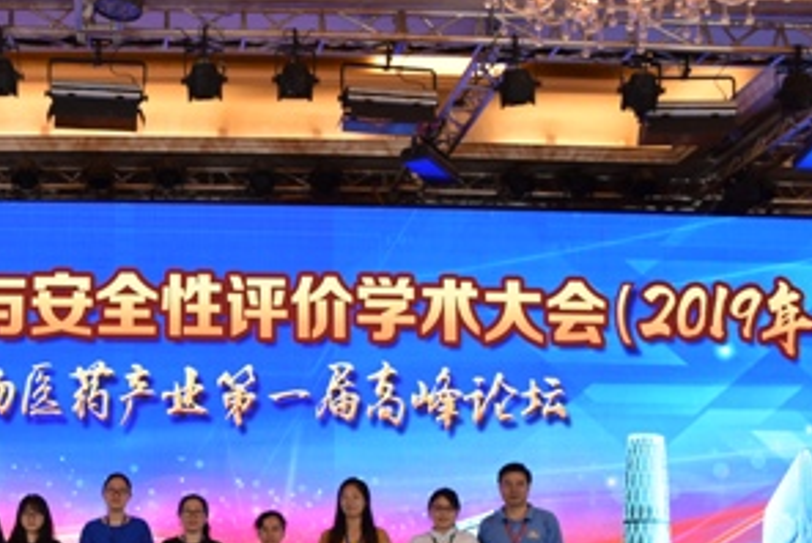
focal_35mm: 56
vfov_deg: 23.2
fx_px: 1264
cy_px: 548
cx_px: 107
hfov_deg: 34.0
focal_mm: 18
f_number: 4.5
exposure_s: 1/80
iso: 400
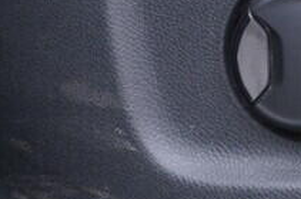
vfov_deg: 5.3
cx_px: 659
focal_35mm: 246
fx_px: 2054
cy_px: -348
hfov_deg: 7.9
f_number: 2.8
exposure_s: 1/40
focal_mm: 24
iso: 200
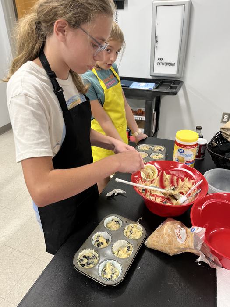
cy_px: 154
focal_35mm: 26
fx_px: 230
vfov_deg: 67.3
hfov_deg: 53.1
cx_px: 115
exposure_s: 1/60
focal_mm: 5.1
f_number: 1.6
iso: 80
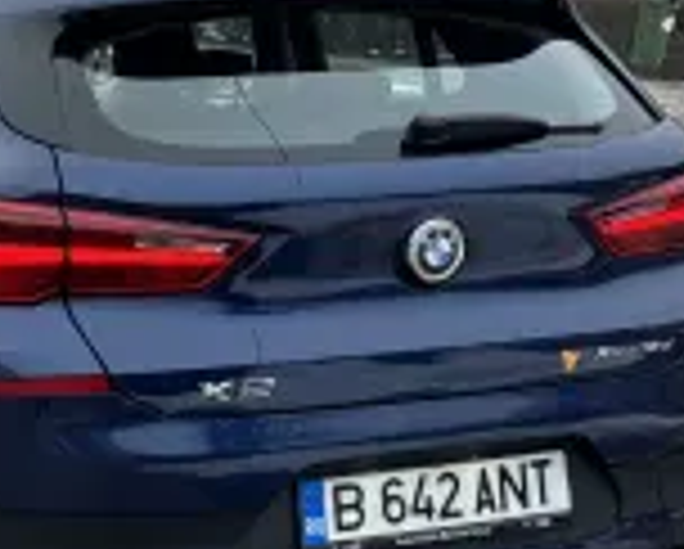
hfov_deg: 17.2
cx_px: 144
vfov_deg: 13.9
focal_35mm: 111
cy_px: 288
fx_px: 2250
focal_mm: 6.76
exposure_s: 1/121
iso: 100
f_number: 1.78
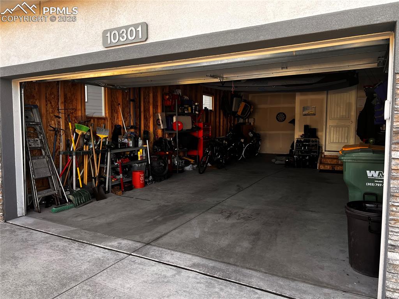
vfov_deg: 53.0
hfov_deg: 67.3
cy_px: 150
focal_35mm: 26
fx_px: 300
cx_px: 200
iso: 50
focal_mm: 5.7
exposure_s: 1/171
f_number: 1.5
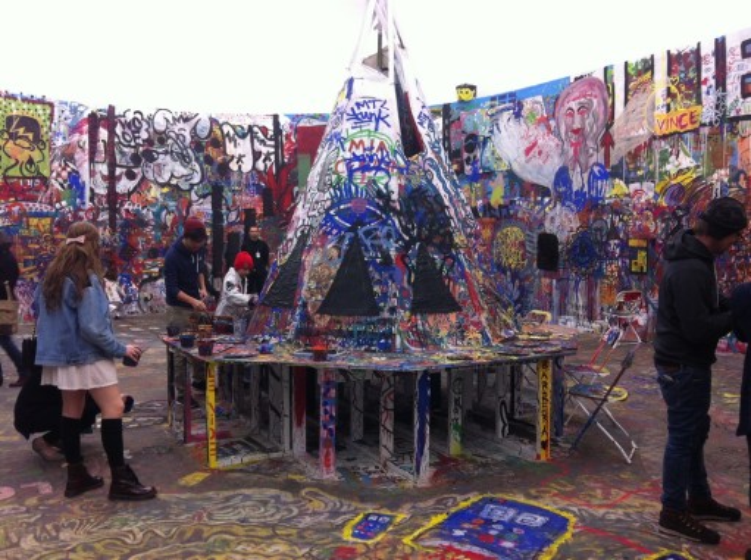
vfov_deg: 40.6
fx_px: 758
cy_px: 280
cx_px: 376
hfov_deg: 52.7
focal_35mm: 35
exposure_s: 1/15
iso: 125
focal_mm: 3.85
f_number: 2.8
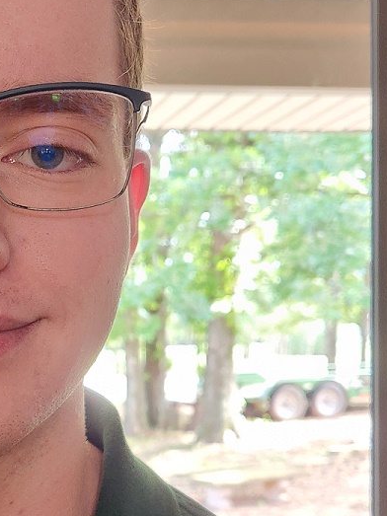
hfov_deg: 21.1
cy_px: 348
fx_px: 984
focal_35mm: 66
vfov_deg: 29.2
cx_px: -42
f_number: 1.8
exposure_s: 1/40
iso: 640
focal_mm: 5.4
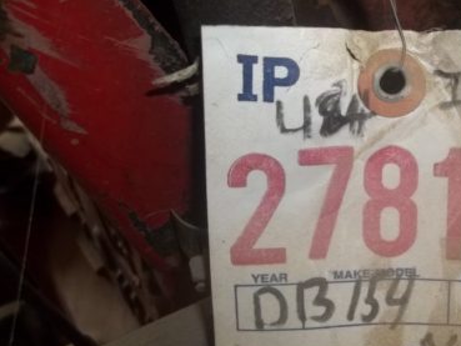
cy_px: 200
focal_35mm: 52
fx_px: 693
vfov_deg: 28.0
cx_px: 374
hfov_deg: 35.5
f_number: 2.9
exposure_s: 1/30
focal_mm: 5.7
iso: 64
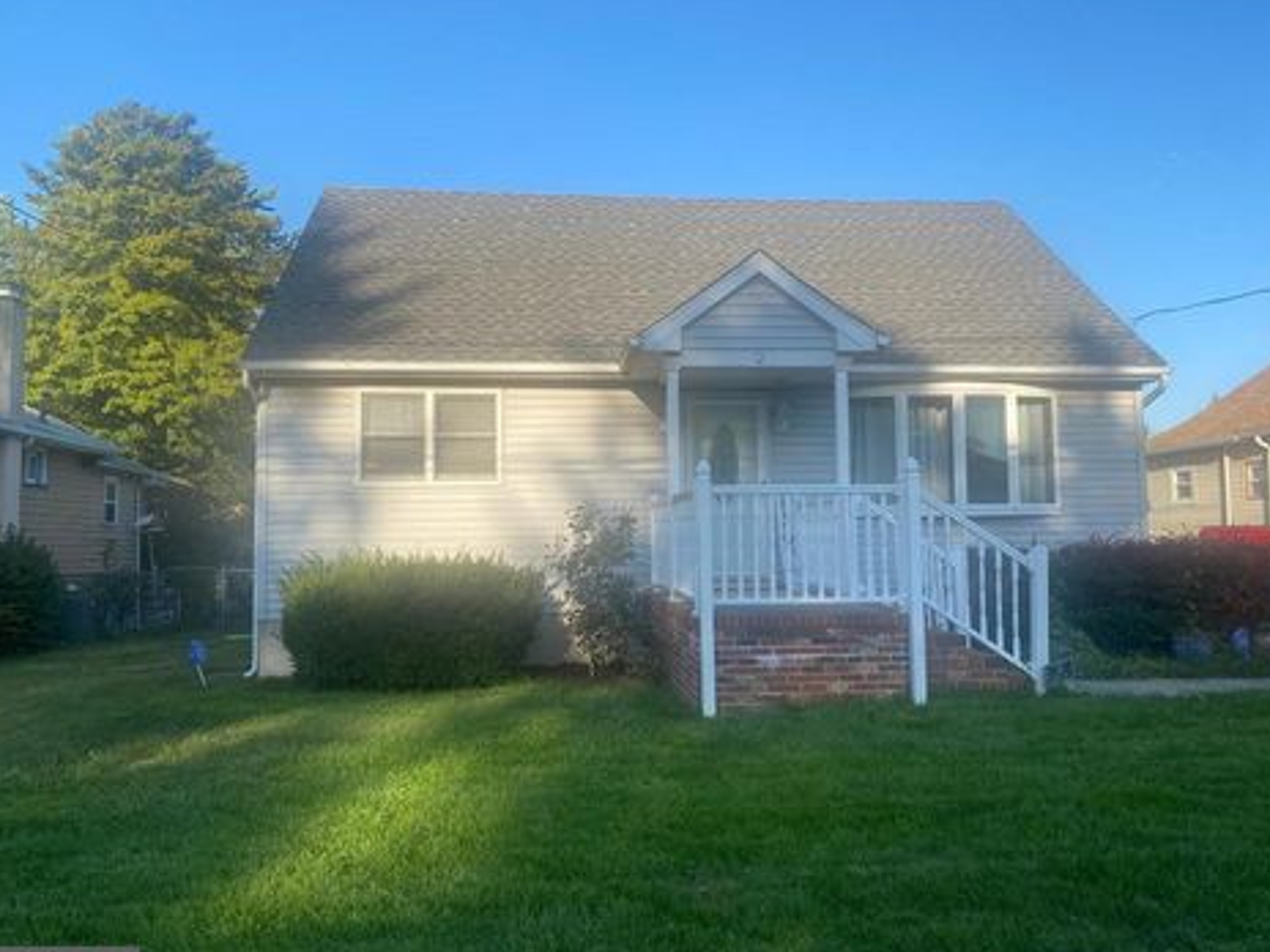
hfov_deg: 63.4
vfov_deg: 49.7
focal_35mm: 28
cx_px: 657
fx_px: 1027
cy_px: 488
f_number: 1.8
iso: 32
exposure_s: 1/1300
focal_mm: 4.25
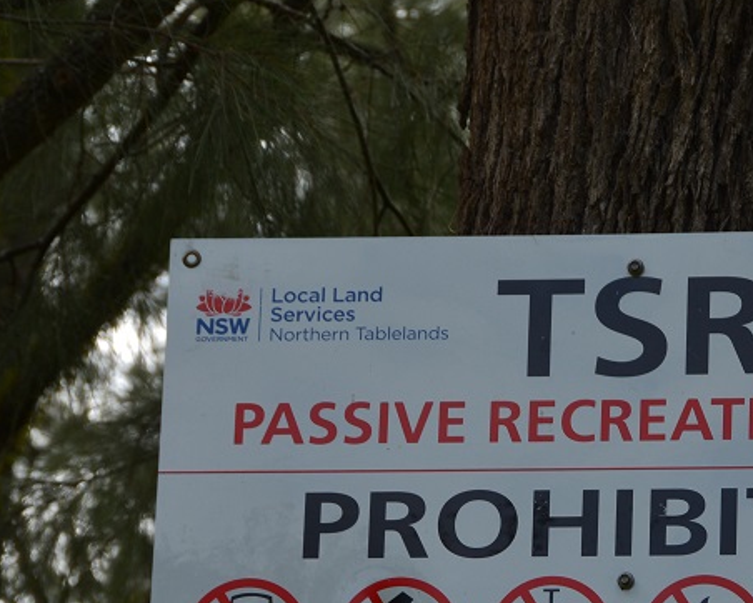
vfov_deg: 6.2
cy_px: 505
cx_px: 641
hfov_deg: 7.7
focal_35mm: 249
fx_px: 5552
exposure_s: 1/125
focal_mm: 80
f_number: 11
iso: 140
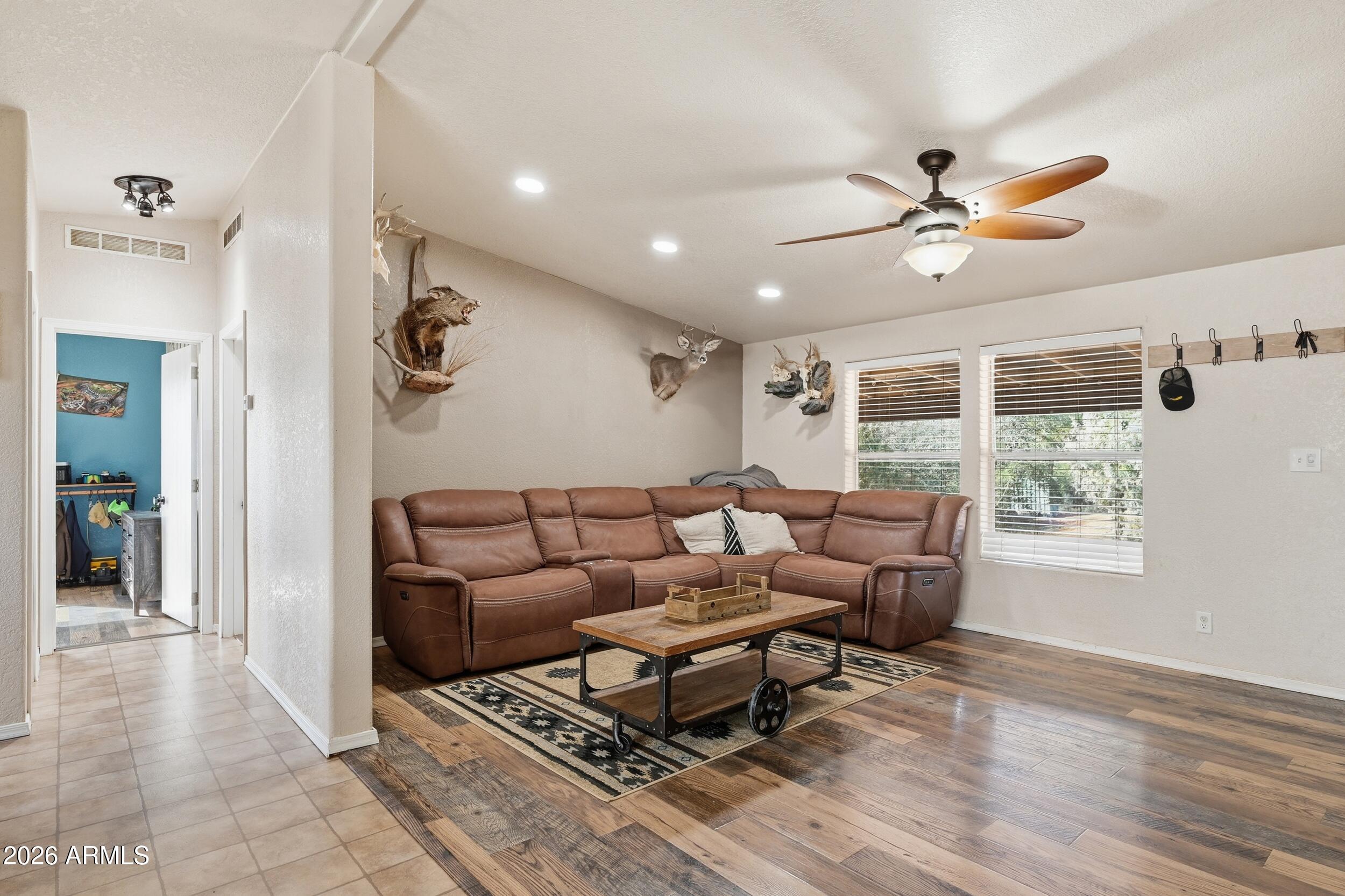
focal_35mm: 19
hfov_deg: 86.9
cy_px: 448
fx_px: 710
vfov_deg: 64.6
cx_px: 672
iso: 250
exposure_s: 1/20
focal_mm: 19
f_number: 9
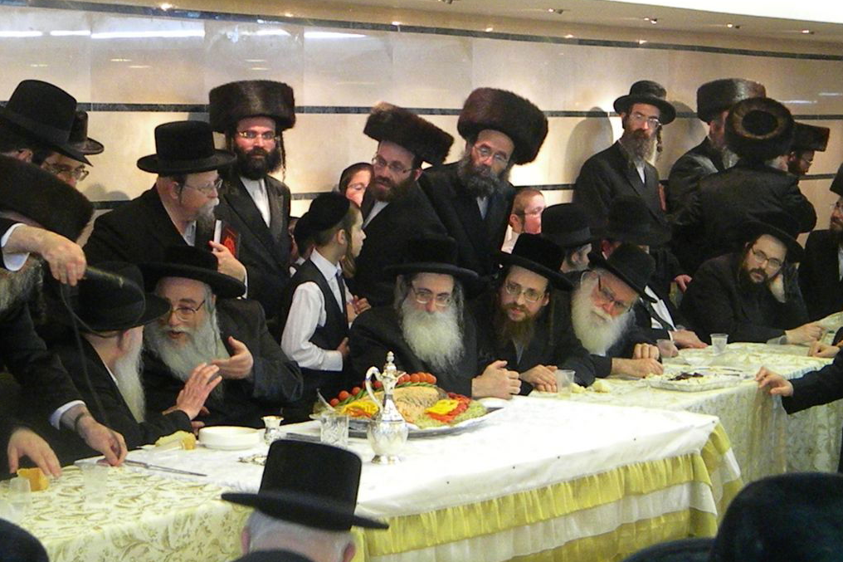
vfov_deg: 15.7
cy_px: 247
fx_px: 2037
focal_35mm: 87
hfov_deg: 23.4
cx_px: 424
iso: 1594
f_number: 4.5
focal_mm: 15.1
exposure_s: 1/62.7
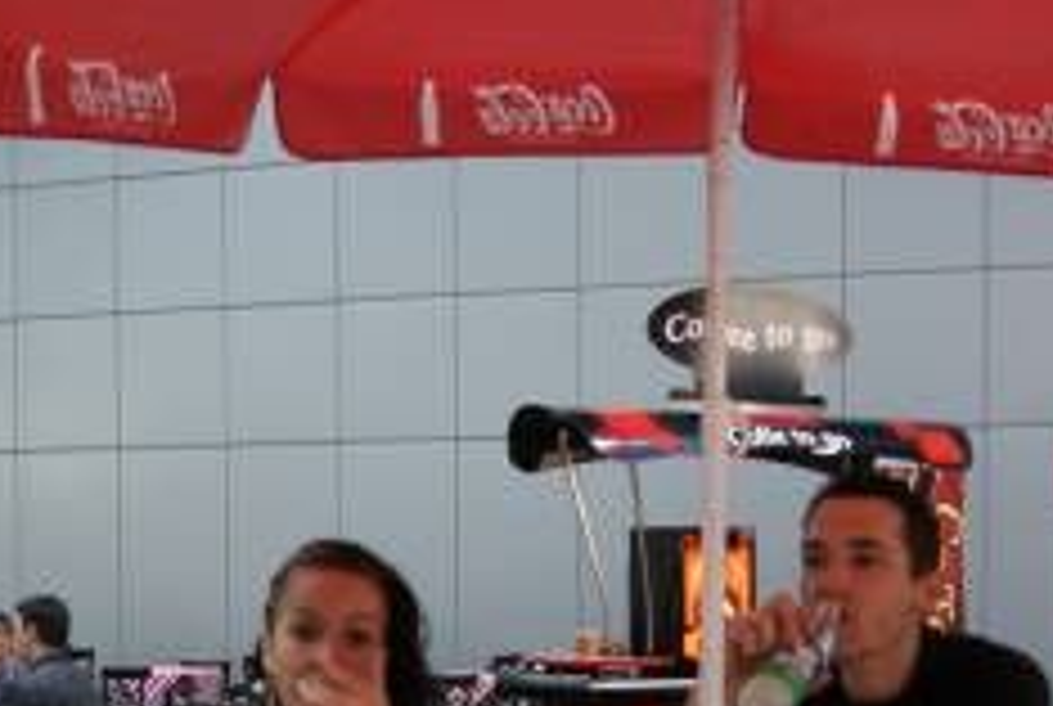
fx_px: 1876
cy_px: 639
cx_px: 549
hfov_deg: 31.4
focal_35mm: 64
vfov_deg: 20.9
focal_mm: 20
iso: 400
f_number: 4
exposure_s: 1/20
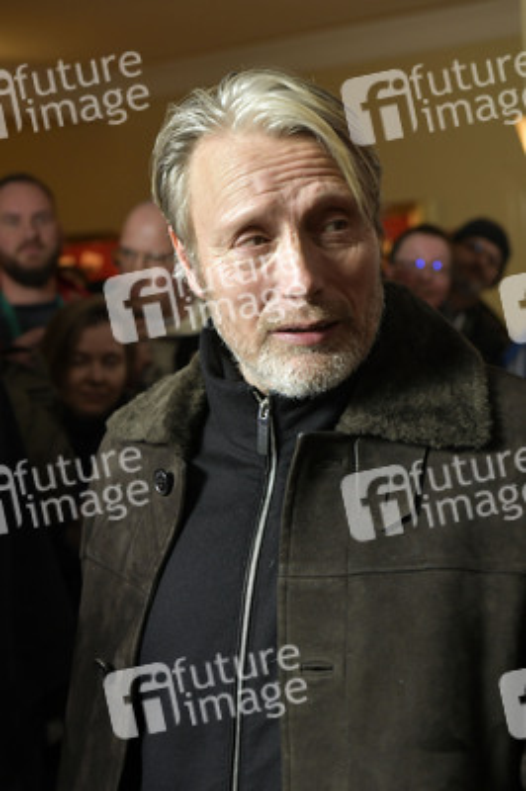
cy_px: 396
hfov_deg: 21.9
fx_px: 1361
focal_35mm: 62
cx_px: 263
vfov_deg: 32.4
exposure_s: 1/250
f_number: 6.3
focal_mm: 62
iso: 1600
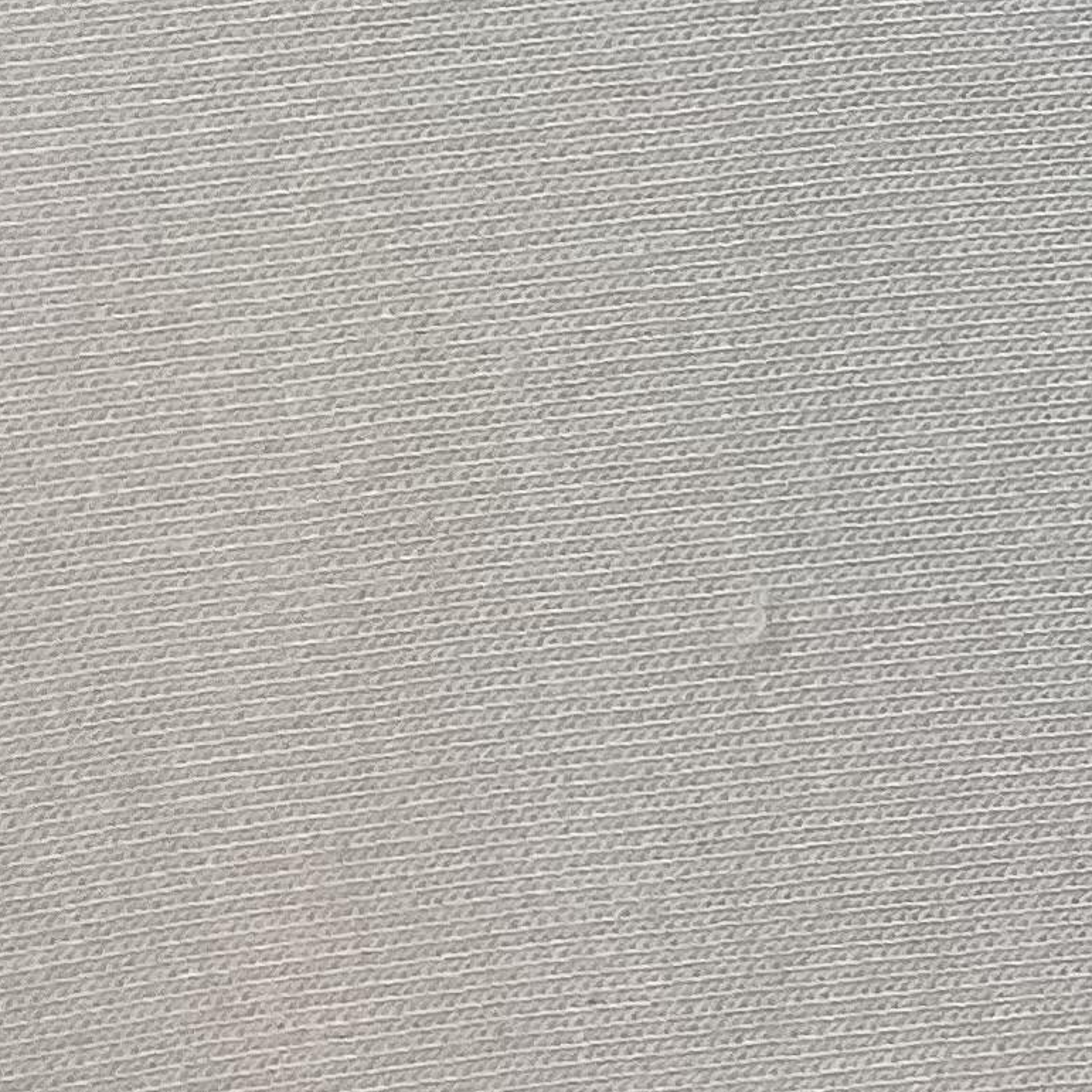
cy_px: -564
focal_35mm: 116
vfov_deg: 14.0
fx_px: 4140
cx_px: 2137
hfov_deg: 13.1
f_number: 2.4
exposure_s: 1/120
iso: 100
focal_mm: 3.3
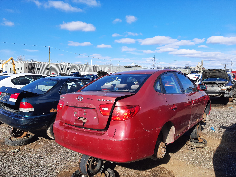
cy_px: 88
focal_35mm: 26
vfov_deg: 53.1
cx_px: 118
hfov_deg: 67.3
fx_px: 177
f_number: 1.7
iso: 40
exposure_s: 1/1316
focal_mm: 3.92
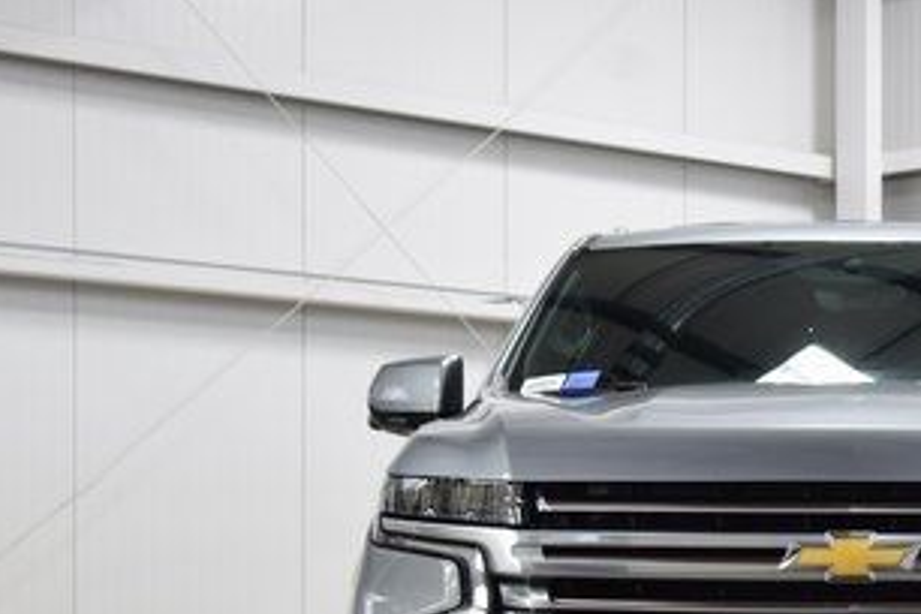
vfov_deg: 12.0
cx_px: 849
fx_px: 2891
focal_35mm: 113
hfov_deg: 17.8
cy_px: 631
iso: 400
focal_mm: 36
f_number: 6.3
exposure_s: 1/15
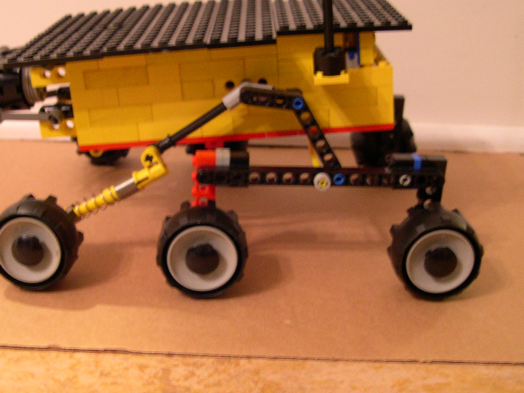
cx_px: 209
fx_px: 757
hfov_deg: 38.0
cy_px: 212
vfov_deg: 29.1
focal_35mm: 50
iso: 400
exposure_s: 1/4.7
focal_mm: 8
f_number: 2.8
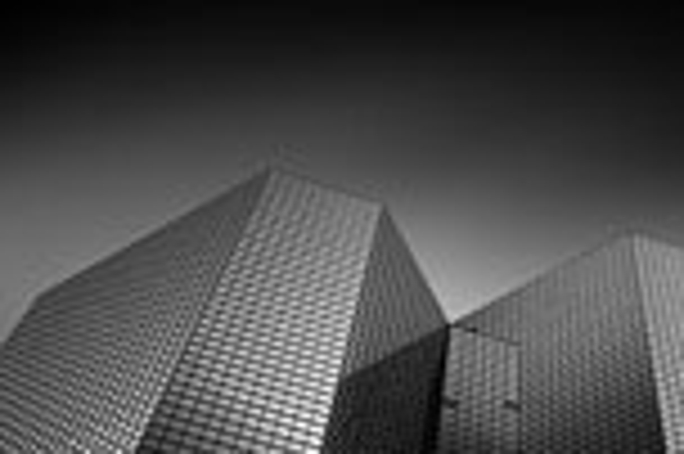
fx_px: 1917
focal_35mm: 101
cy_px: 816
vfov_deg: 12.4
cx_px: 598
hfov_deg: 19.9
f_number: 13
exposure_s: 1/80
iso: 200
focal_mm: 24
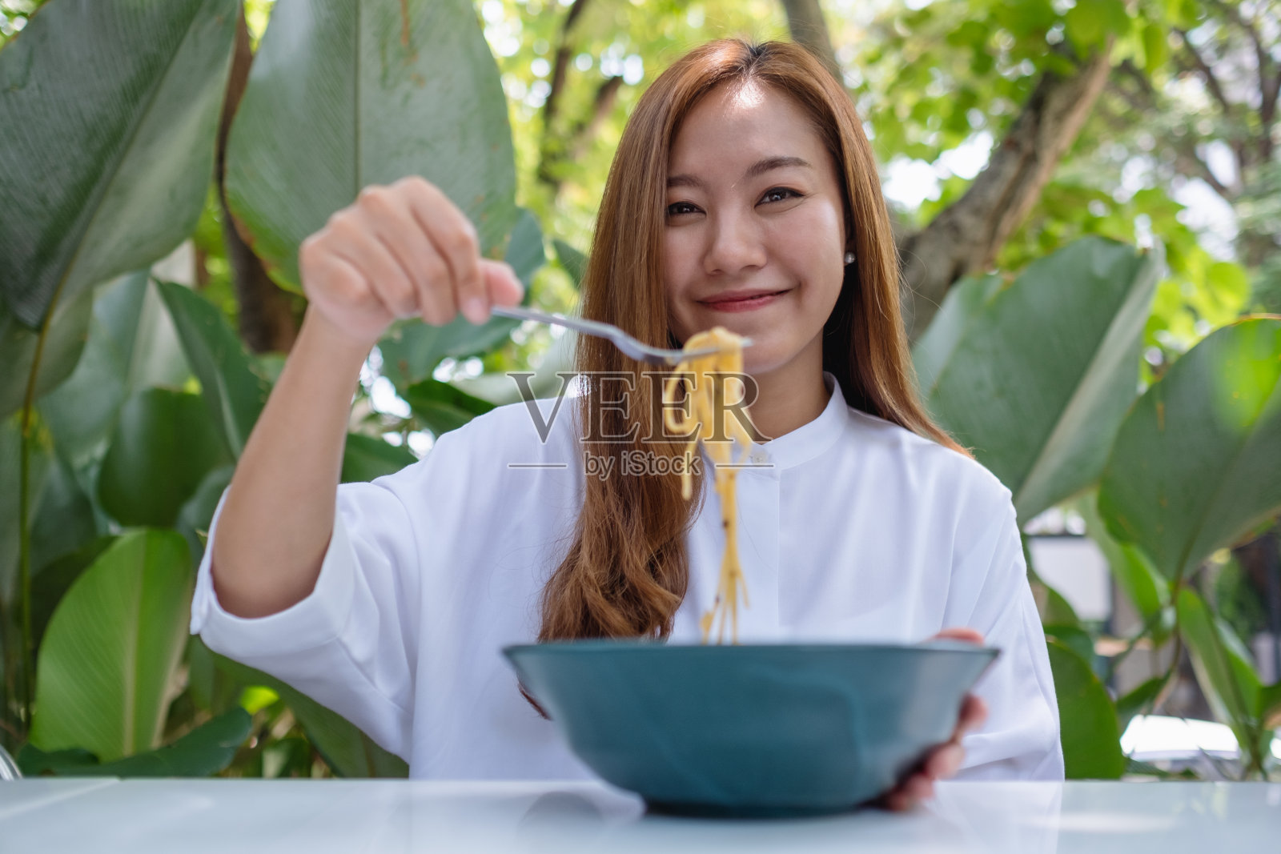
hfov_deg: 54.4
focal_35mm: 35
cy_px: 427
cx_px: 640
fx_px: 1245
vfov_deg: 37.9
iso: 200
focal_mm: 23
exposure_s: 1/480
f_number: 2
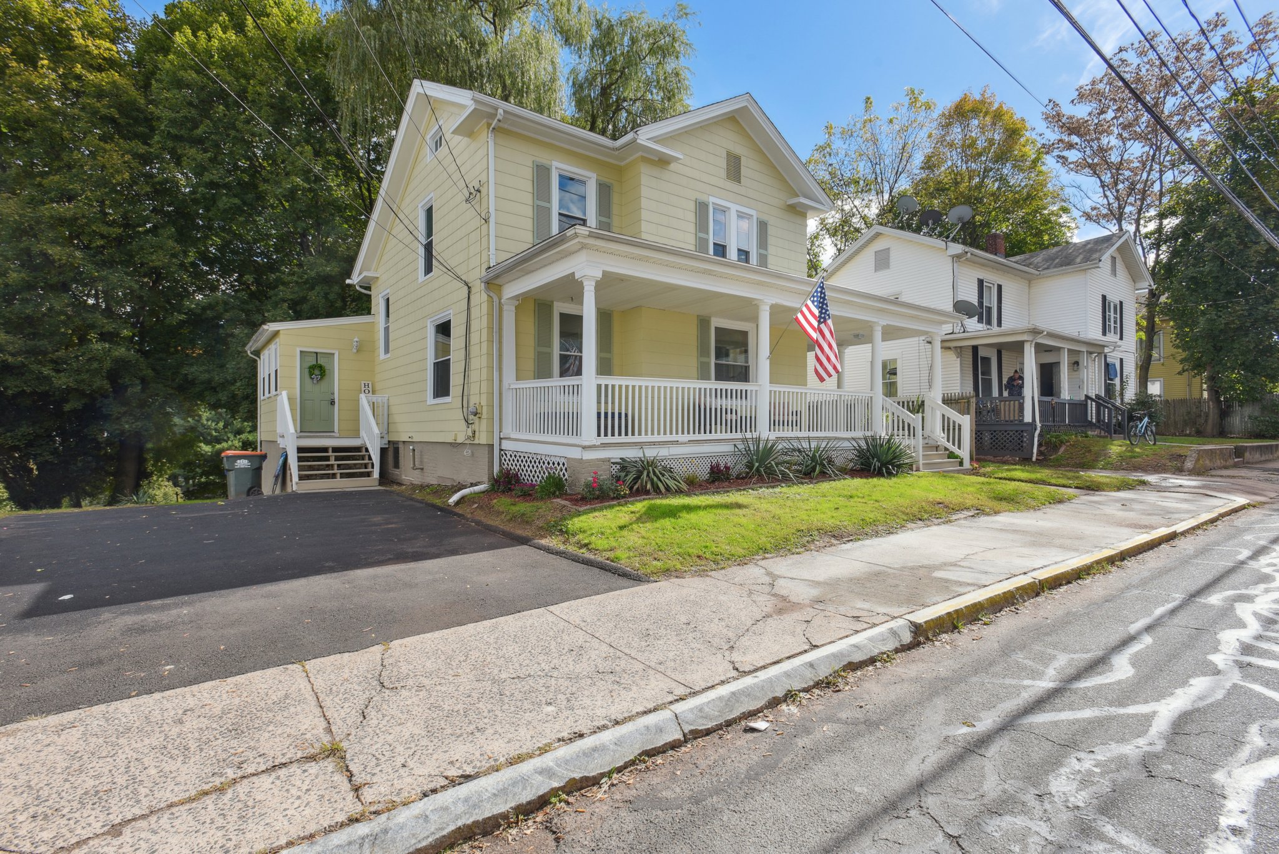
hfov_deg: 93.3
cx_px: 640
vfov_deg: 70.5
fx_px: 604
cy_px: 427
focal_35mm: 17
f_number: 11
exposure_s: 1/320
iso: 400
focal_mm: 17
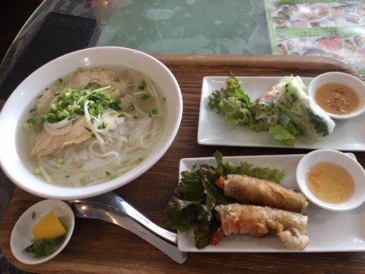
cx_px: 182
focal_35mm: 31
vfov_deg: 45.4
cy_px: 137
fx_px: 327
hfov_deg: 58.4
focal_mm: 3.3
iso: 50
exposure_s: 1/30
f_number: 2.4
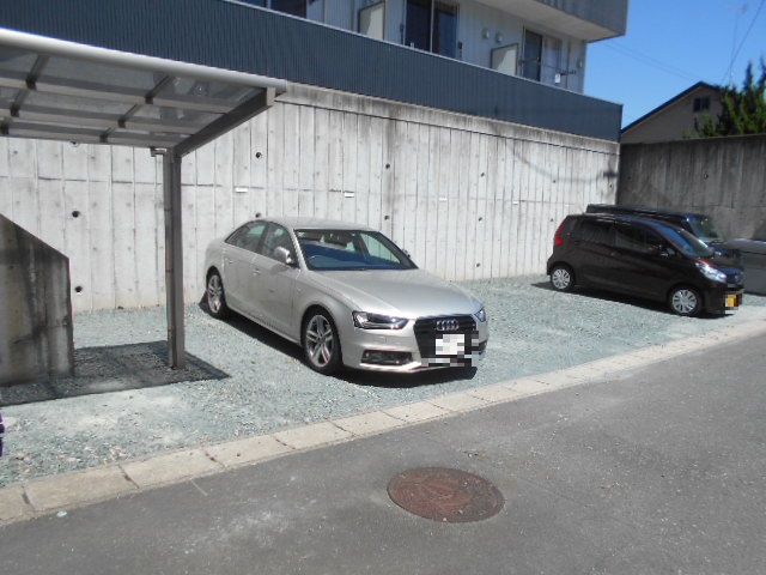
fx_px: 575
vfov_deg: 53.1
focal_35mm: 26
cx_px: 383
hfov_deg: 67.3
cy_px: 288
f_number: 3.2
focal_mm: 4.6
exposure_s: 1/1000
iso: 80
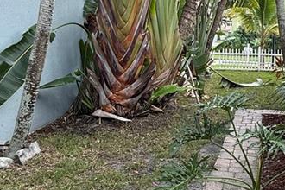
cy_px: 89
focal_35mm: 53
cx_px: 264
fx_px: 420
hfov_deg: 35.0
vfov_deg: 25.5
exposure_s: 1/203
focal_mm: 2.22
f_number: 2.2
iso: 64
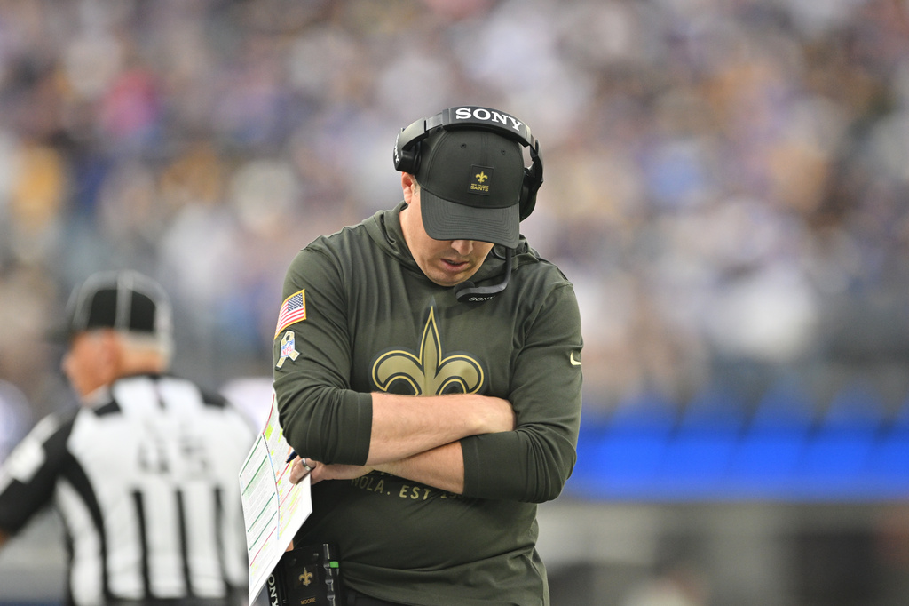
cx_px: 454
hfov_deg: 3.4
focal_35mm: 600
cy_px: 303
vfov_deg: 2.3
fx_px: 15144
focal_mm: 400
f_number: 2.8
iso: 1000
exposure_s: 1/1600
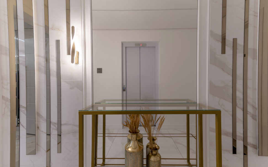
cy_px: 84
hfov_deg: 101.4
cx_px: 139
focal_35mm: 15
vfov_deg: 74.8
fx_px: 110
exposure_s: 1/100
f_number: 2.8
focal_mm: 14
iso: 320
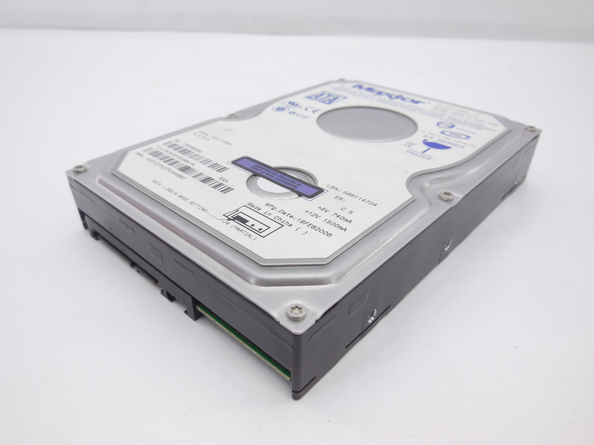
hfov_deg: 69.4
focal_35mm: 25
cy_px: 222
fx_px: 429
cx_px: 297
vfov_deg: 54.9
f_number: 3.1
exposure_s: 1/125
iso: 125
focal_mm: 4.5
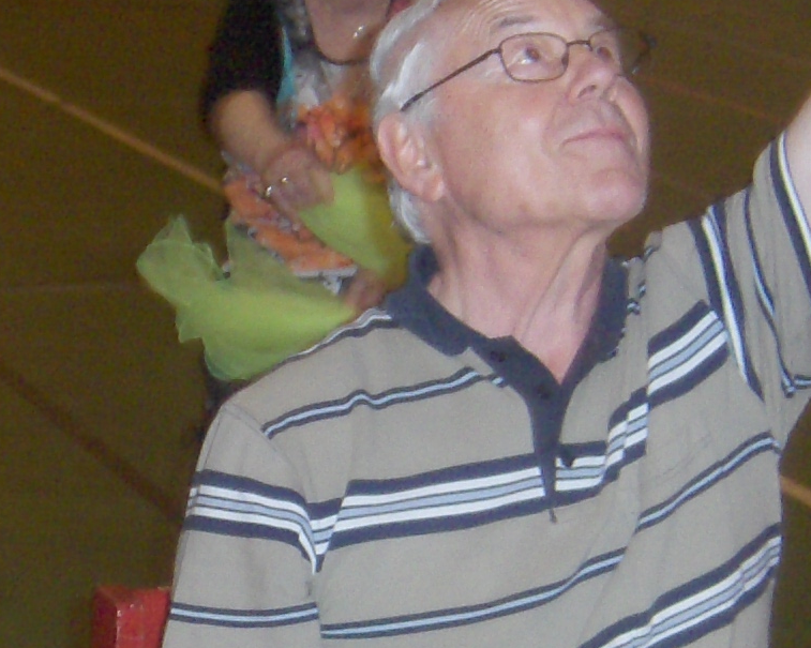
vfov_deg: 10.3
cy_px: 481
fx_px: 3575
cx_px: -160
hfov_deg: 12.6
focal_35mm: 149
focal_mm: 7.5
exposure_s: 1/60
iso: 100
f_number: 2.8
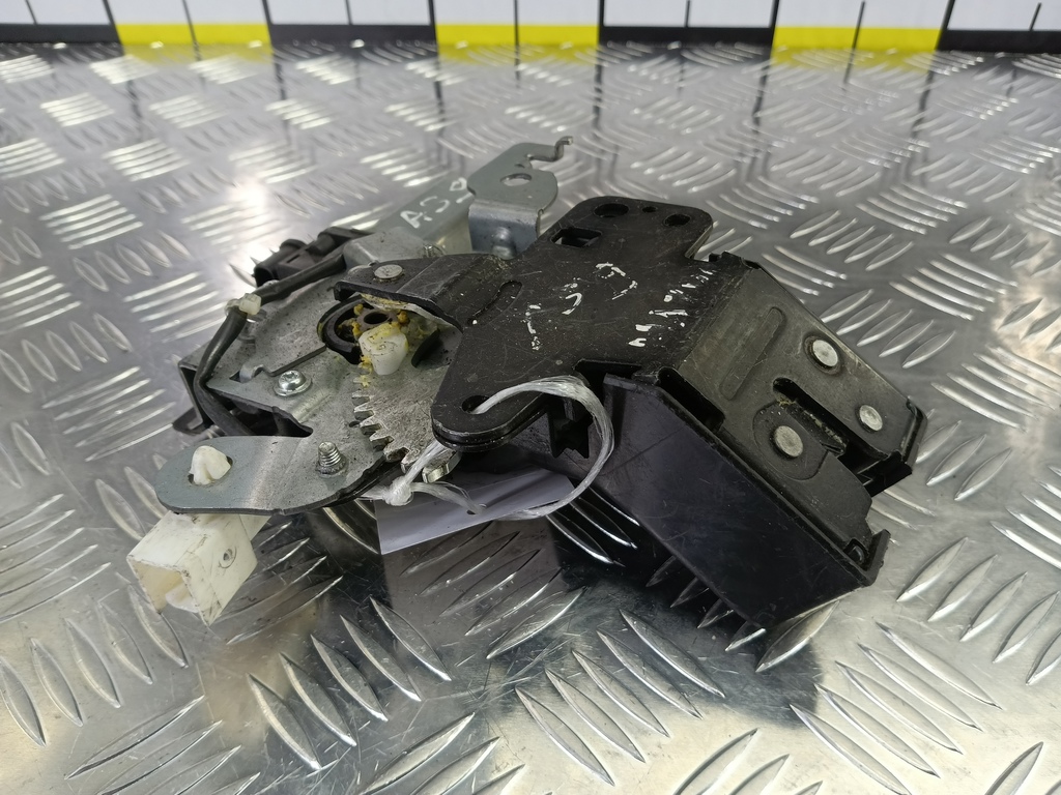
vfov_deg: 58.9
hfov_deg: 73.9
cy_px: 398
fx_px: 705
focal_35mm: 23
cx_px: 530
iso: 129
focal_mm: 4.11
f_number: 1.6
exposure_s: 1/50
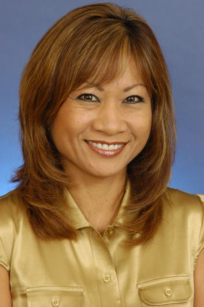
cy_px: 154
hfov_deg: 10.1
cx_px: 102
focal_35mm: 135
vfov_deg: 15.2
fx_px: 1150
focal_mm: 90
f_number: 9.5
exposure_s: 1/125
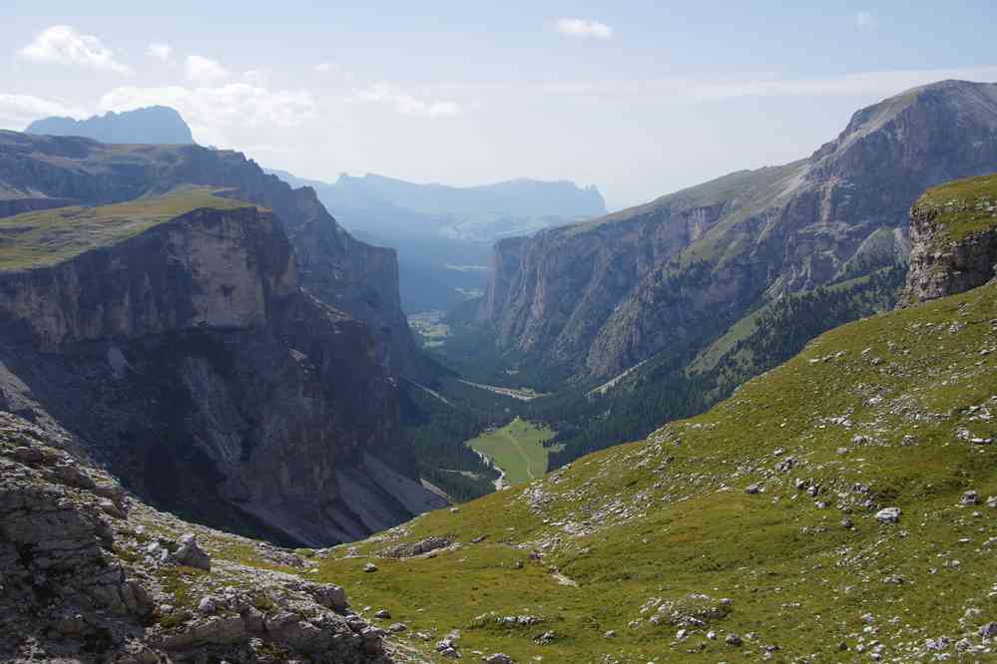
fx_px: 1038
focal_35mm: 38
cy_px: 332
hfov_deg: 51.3
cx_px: 498
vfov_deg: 35.5
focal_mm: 25
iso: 200
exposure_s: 1/250
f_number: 5.6
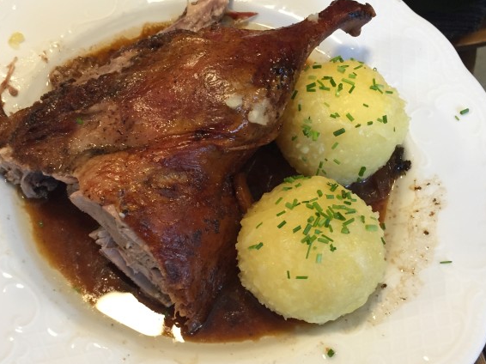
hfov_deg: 45.7
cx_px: 222
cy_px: 175
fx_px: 575
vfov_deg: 35.1
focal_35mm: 41
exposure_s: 1/33
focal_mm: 4.15
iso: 160
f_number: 2.2
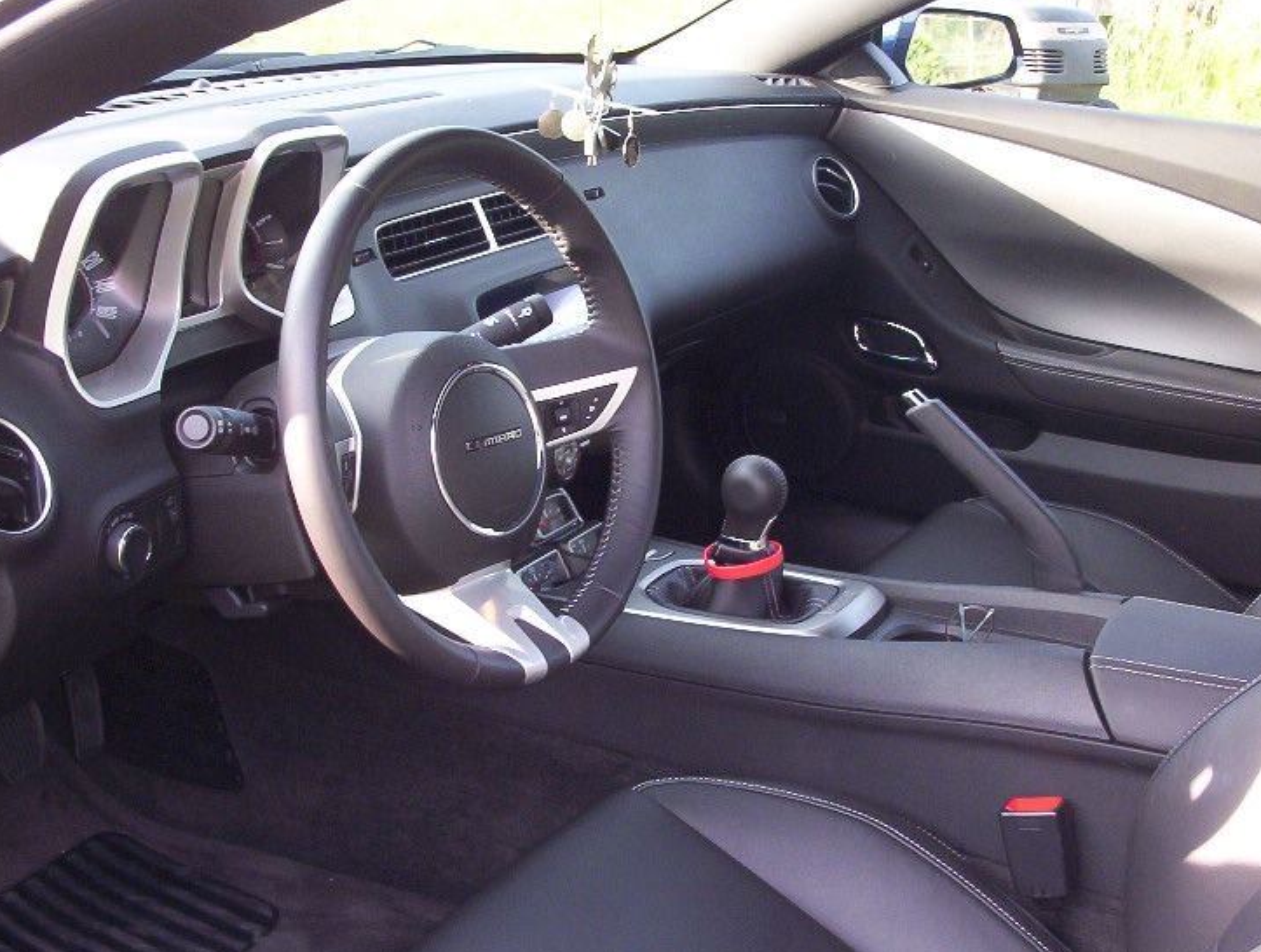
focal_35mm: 44
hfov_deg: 42.8
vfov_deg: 33.0
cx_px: 645
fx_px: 1607
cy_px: 467
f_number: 4.5
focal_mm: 6
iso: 140
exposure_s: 1/30
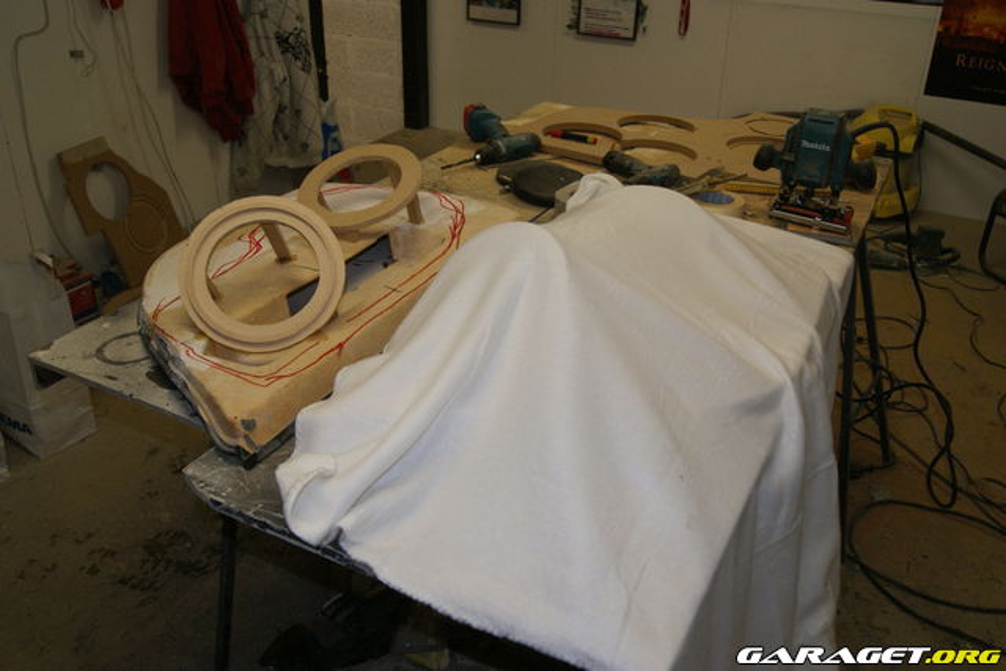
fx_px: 838
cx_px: 503
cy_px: 336
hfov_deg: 61.9
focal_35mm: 30
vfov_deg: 43.6
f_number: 5.6
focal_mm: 20
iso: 400
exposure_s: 1/80
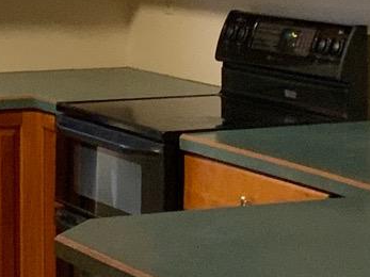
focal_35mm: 171
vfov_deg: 8.7
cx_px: 91
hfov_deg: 11.5
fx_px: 1827
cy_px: 55
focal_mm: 3
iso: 250
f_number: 1.8
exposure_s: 1/60
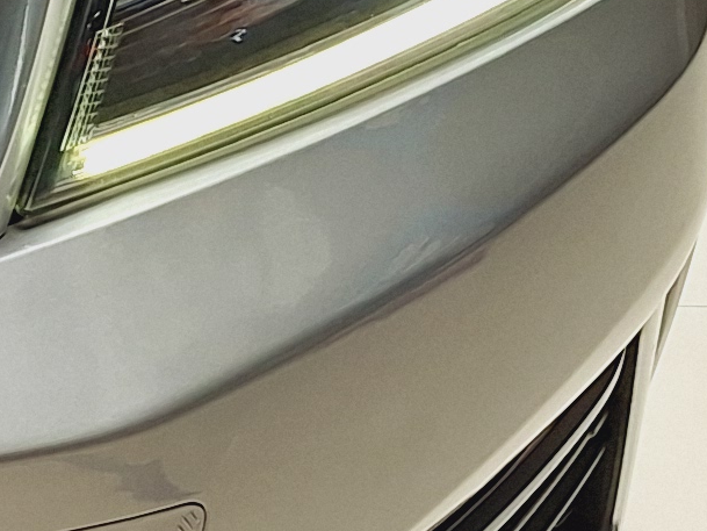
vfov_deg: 9.5
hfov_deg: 10.9
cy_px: -136
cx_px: -960
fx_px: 3146
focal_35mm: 154
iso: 40
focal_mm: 5.54
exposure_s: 1/105
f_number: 1.8
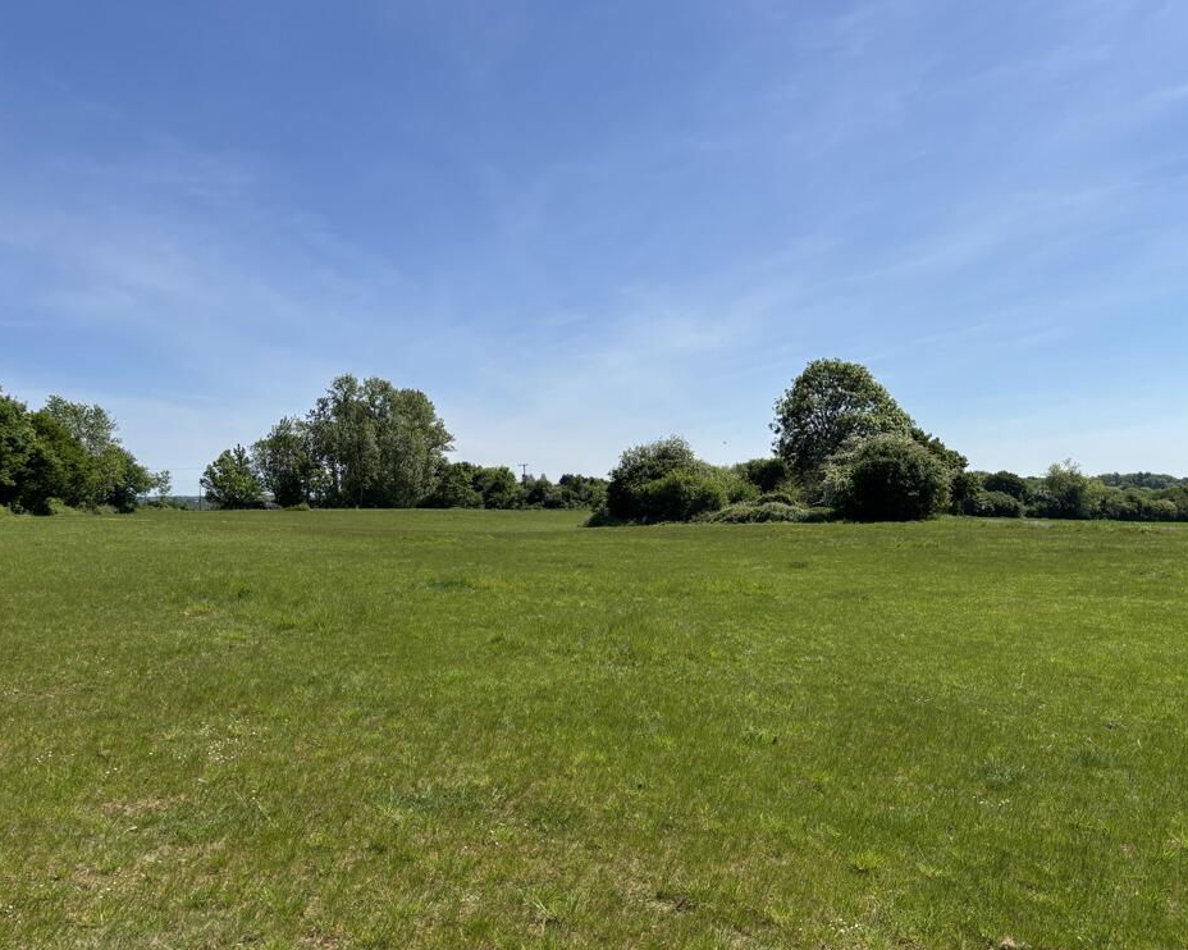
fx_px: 984
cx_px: 649
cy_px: 470
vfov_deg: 51.5
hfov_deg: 62.1
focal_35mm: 28
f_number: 1.6
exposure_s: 1/2857
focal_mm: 5.96
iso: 50
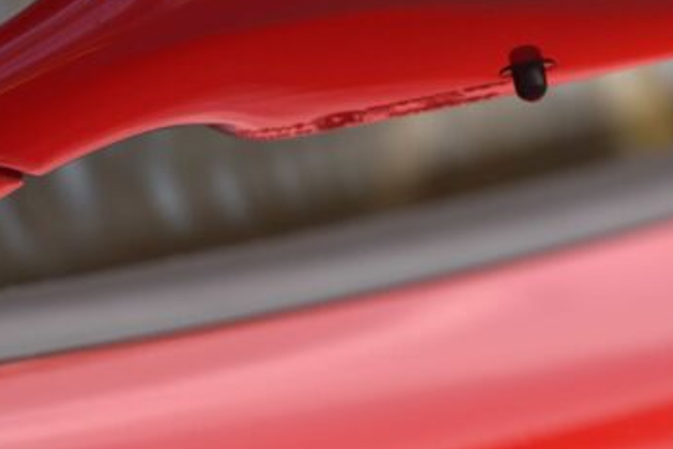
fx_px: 10978
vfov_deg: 2.3
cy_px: -139
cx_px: 513
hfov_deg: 3.5
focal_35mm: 587
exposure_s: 1/200
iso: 400
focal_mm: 200
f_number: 5.6
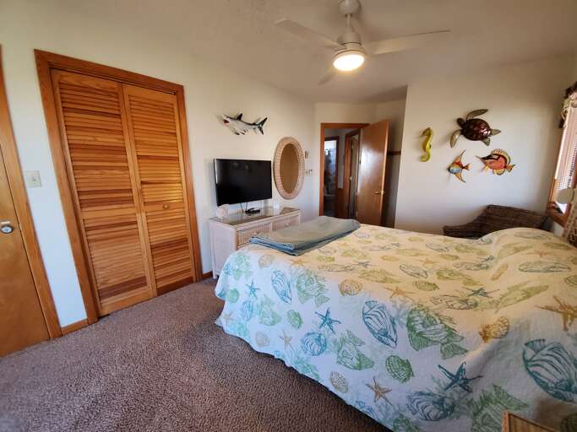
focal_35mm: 13
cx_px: 288
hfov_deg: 106.2
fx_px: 217
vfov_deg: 89.9
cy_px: 216
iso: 250
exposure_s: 1/59
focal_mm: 1.8
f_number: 2.2
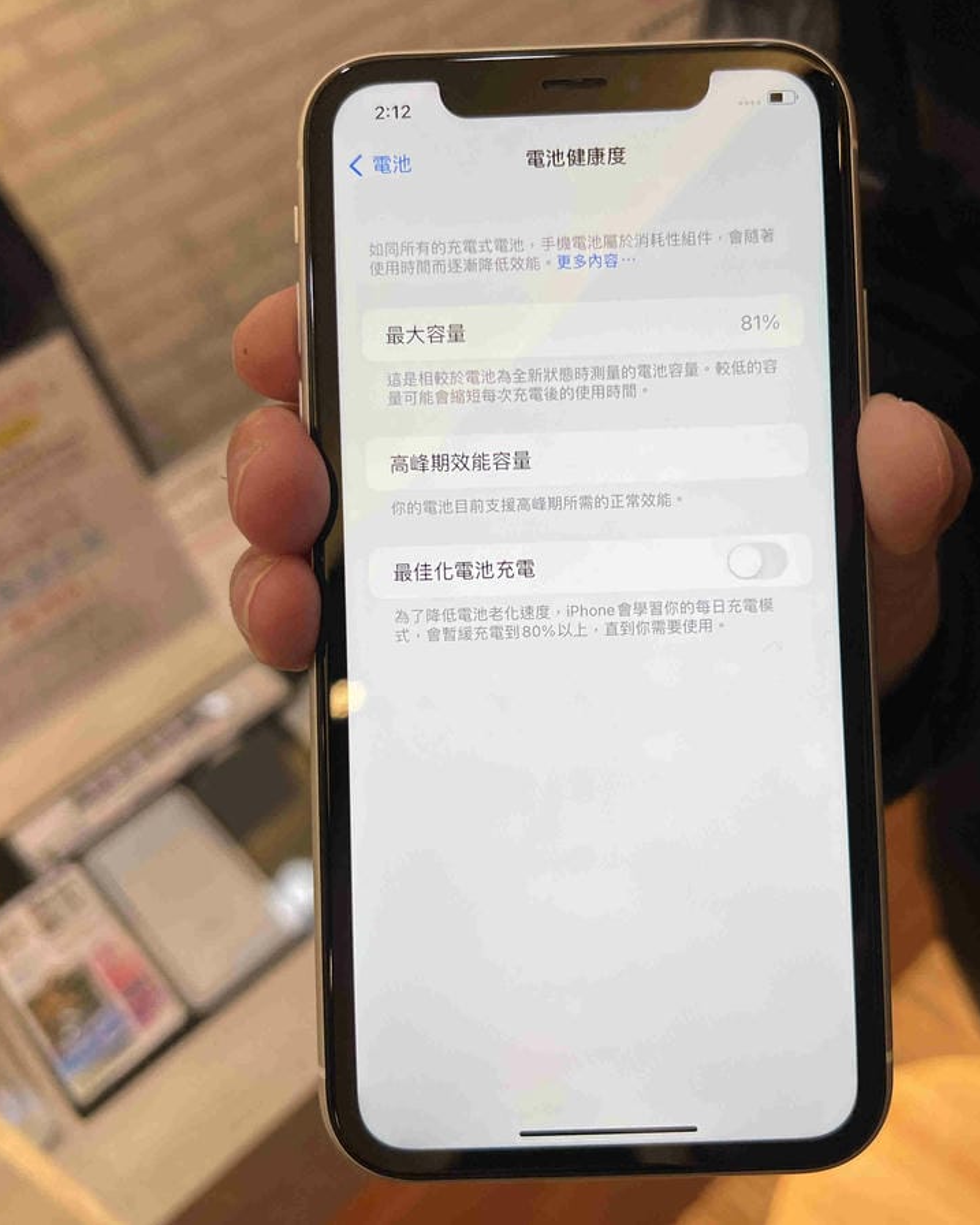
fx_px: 1232
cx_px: 588
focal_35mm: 34
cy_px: 611
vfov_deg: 52.8
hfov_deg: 43.2
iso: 40
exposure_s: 1/177
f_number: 1.5
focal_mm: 5.7
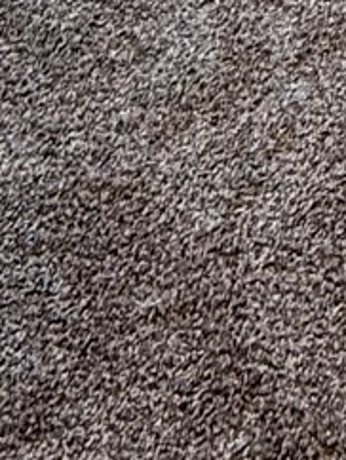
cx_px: 504
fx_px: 1477
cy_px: -833
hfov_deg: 12.7
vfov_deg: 11.8
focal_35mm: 111
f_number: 2.2
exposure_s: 1/120
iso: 160
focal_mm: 2.22
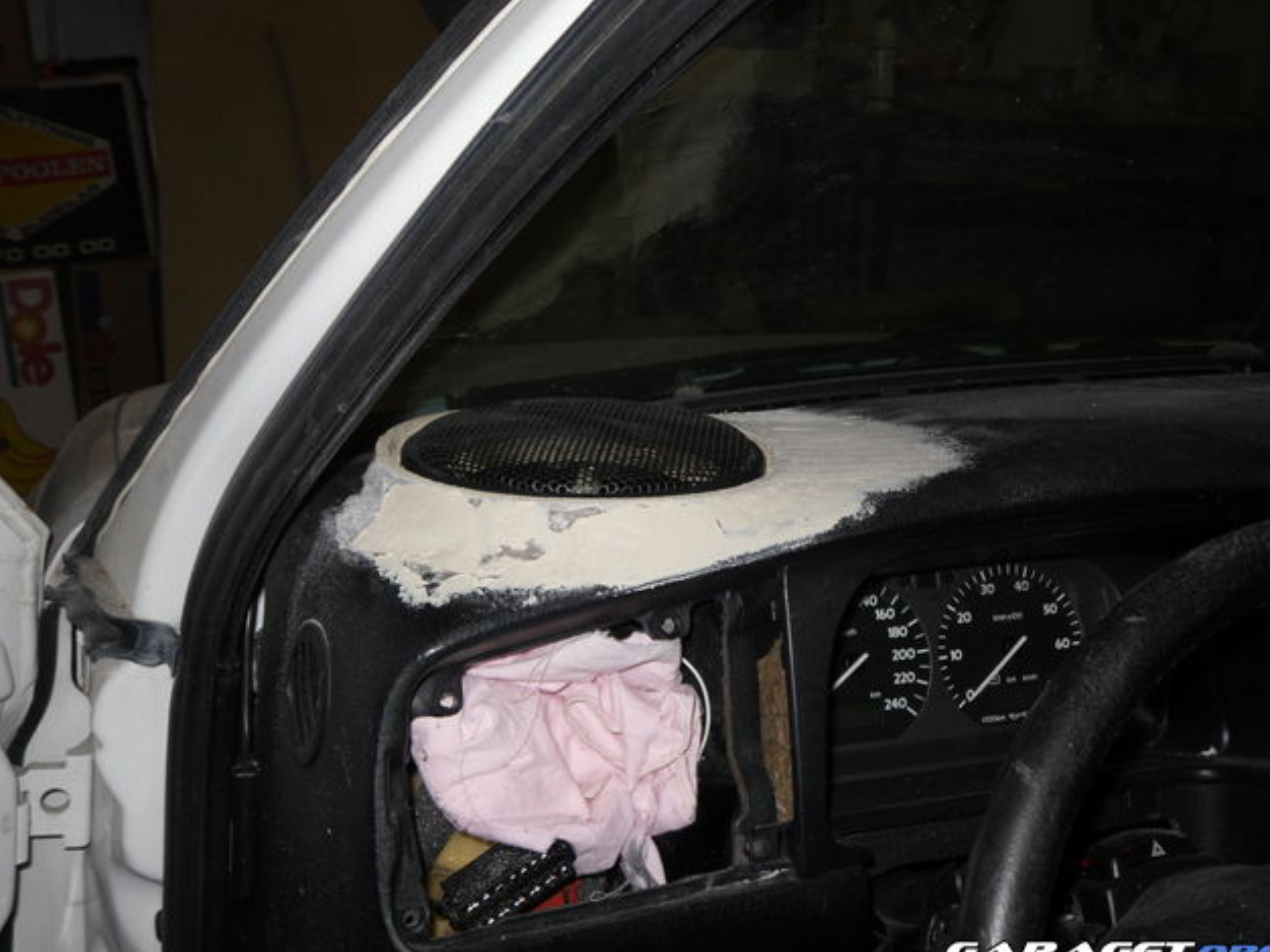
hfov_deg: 42.1
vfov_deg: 32.2
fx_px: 1650
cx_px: 643
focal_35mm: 45
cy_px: 485
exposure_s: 1/51
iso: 80
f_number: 3.8
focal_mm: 7.88
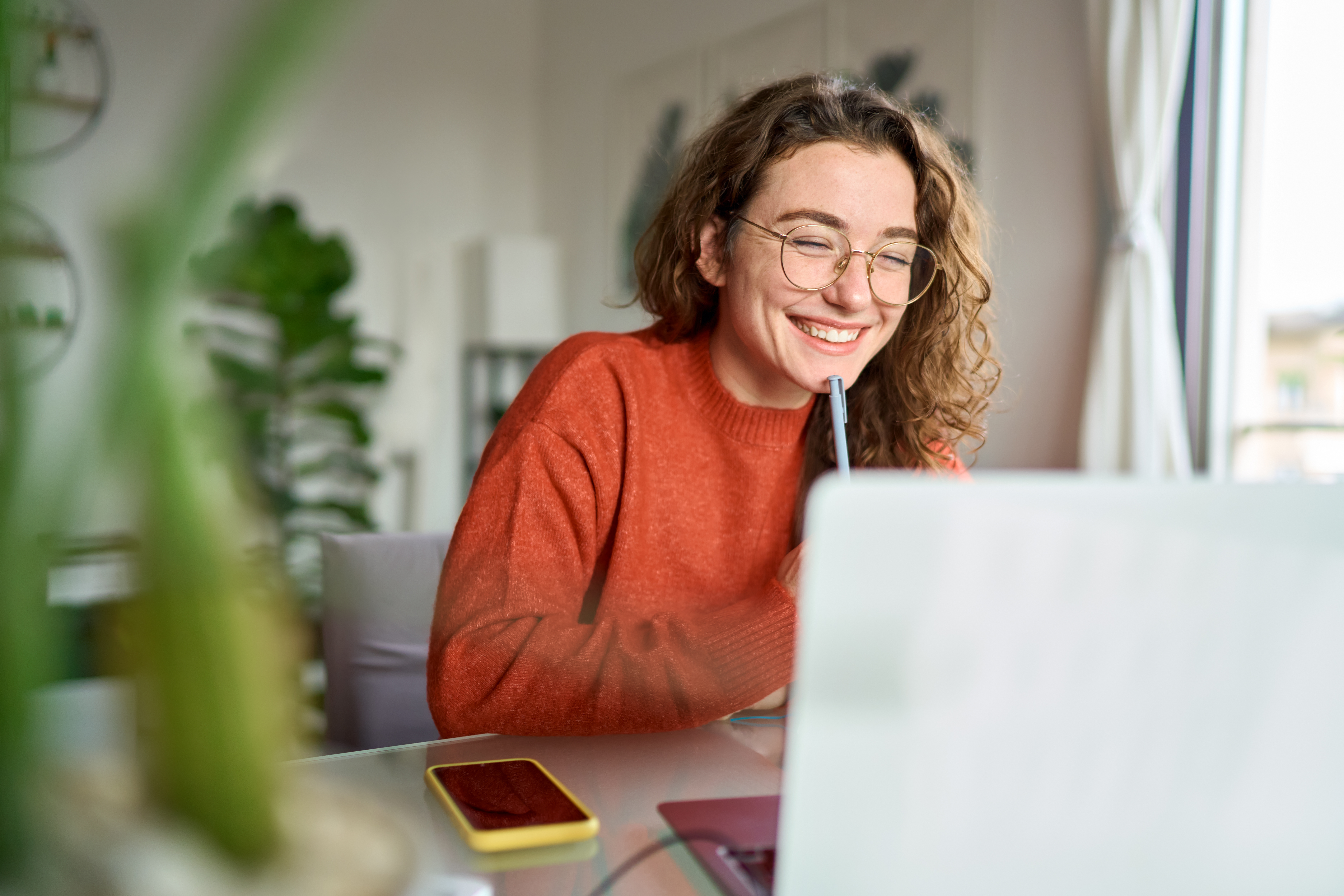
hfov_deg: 54.4
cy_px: 448
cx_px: 672
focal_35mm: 35
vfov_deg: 37.9
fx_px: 1307
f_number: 1.6
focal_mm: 35
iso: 800
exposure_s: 1/1600
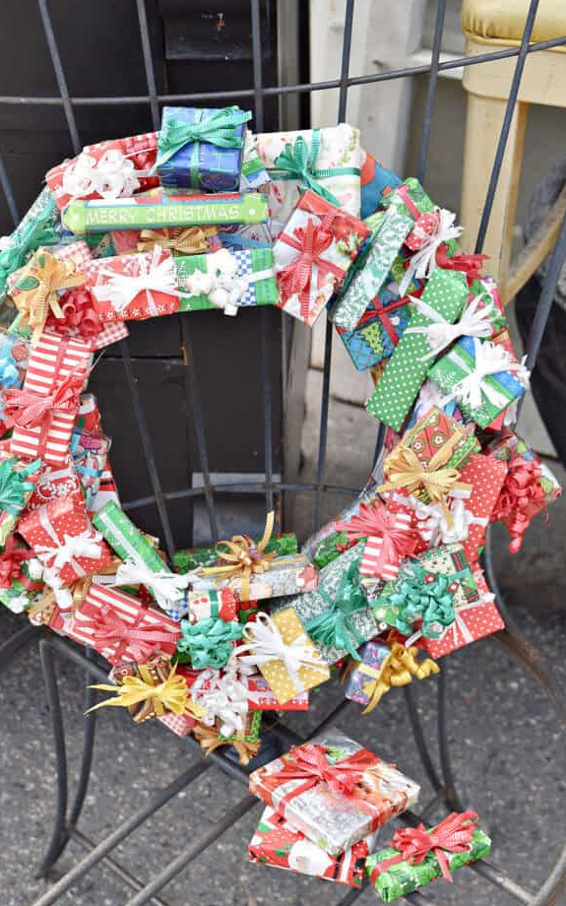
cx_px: 231
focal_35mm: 77
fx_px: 1890
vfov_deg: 26.9
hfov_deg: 17.0
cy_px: 484
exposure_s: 1/250
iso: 320
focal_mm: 45
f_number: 8
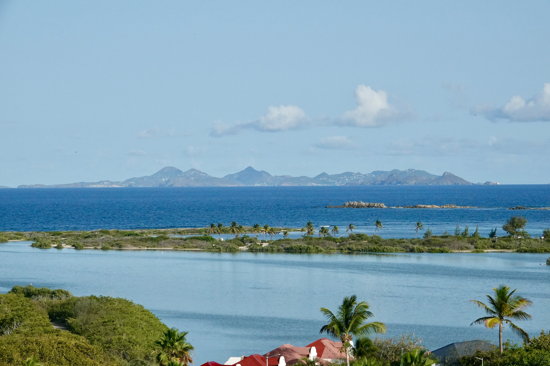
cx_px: 275
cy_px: 183
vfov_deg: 9.5
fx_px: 2200
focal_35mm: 144
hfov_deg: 14.3
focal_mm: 52.82
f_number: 8
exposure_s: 1/2500
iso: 800
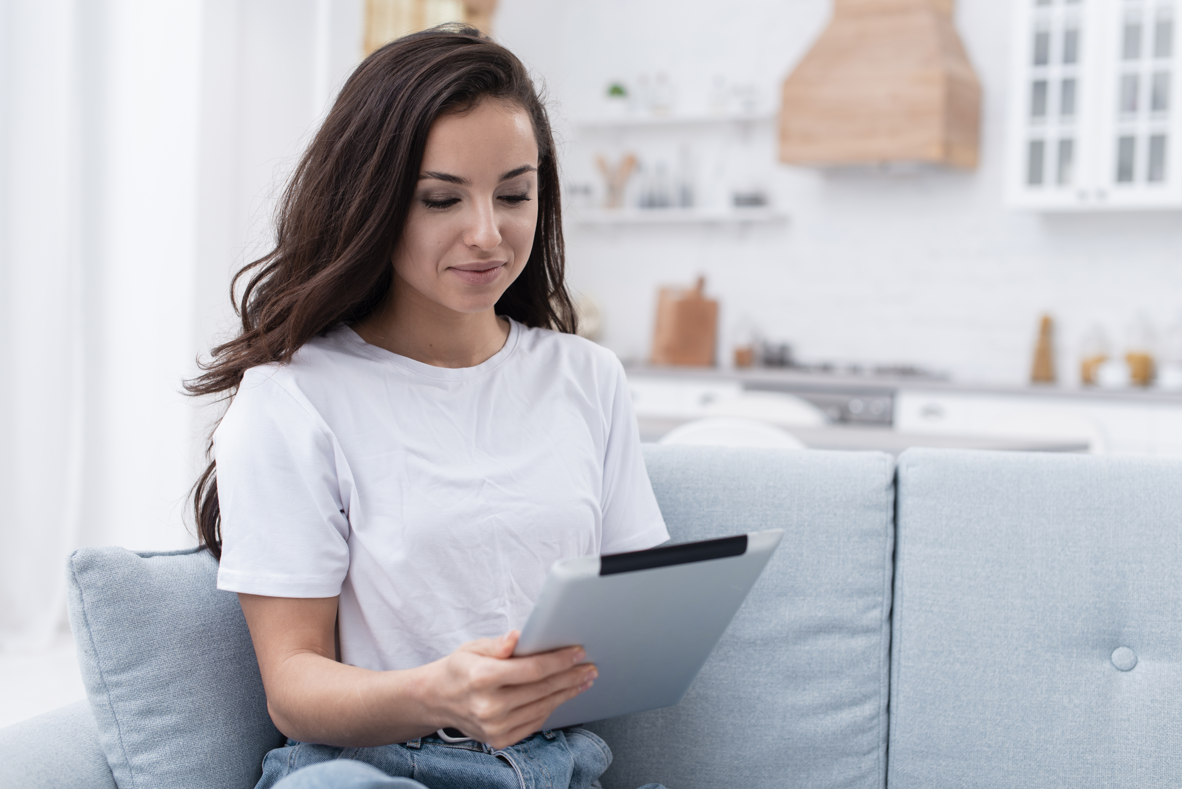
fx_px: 1642
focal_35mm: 50
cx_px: 591
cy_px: 394
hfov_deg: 39.6
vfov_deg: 27.0
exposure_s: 1/125
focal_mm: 50
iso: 125
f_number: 3.2
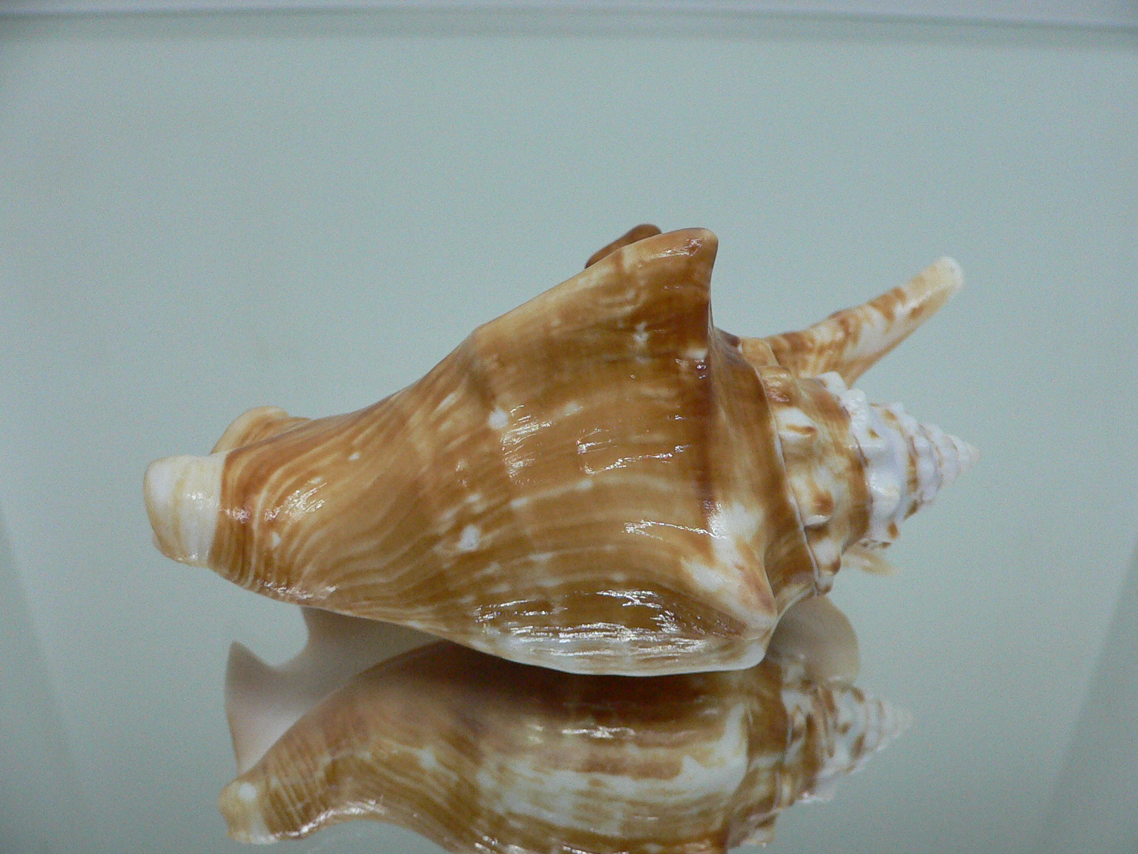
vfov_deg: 38.7
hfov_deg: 50.1
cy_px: 429
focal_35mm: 37
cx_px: 578
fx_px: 1216
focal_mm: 4.6
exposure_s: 1/60
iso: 200
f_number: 2.8
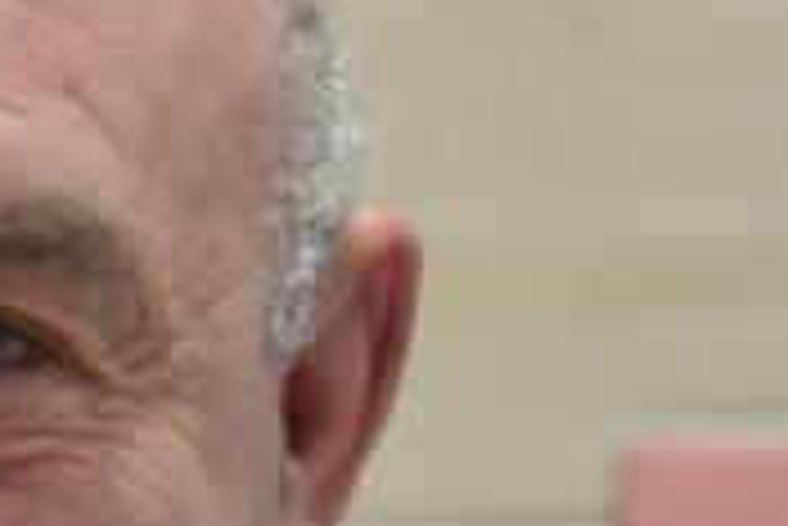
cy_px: 526
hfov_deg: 8.0
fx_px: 5520
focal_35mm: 252
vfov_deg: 5.5
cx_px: -414
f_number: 4.8
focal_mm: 42
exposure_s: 1/15
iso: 640
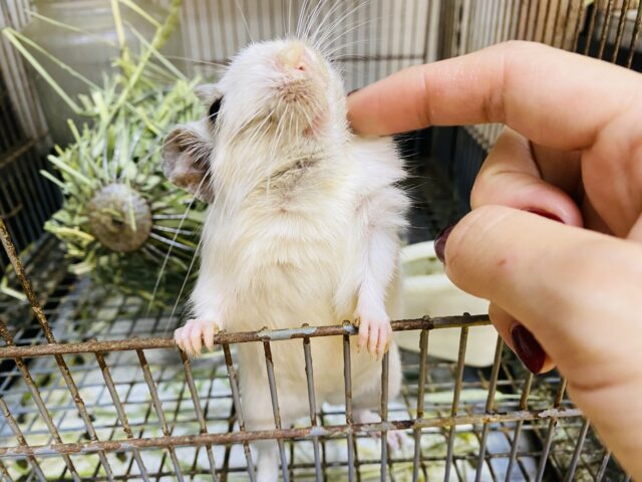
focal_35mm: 25
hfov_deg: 69.4
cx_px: 321
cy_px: 241
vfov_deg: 54.9
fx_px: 464
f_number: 1.8
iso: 160
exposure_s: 1/50
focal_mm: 4.25
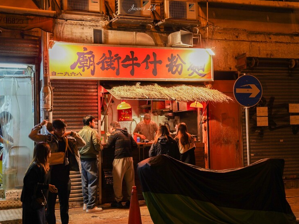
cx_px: 143
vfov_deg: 27.5
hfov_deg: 36.2
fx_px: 458
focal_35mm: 53
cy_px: 111
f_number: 2.8
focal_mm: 48
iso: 500
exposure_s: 1/50
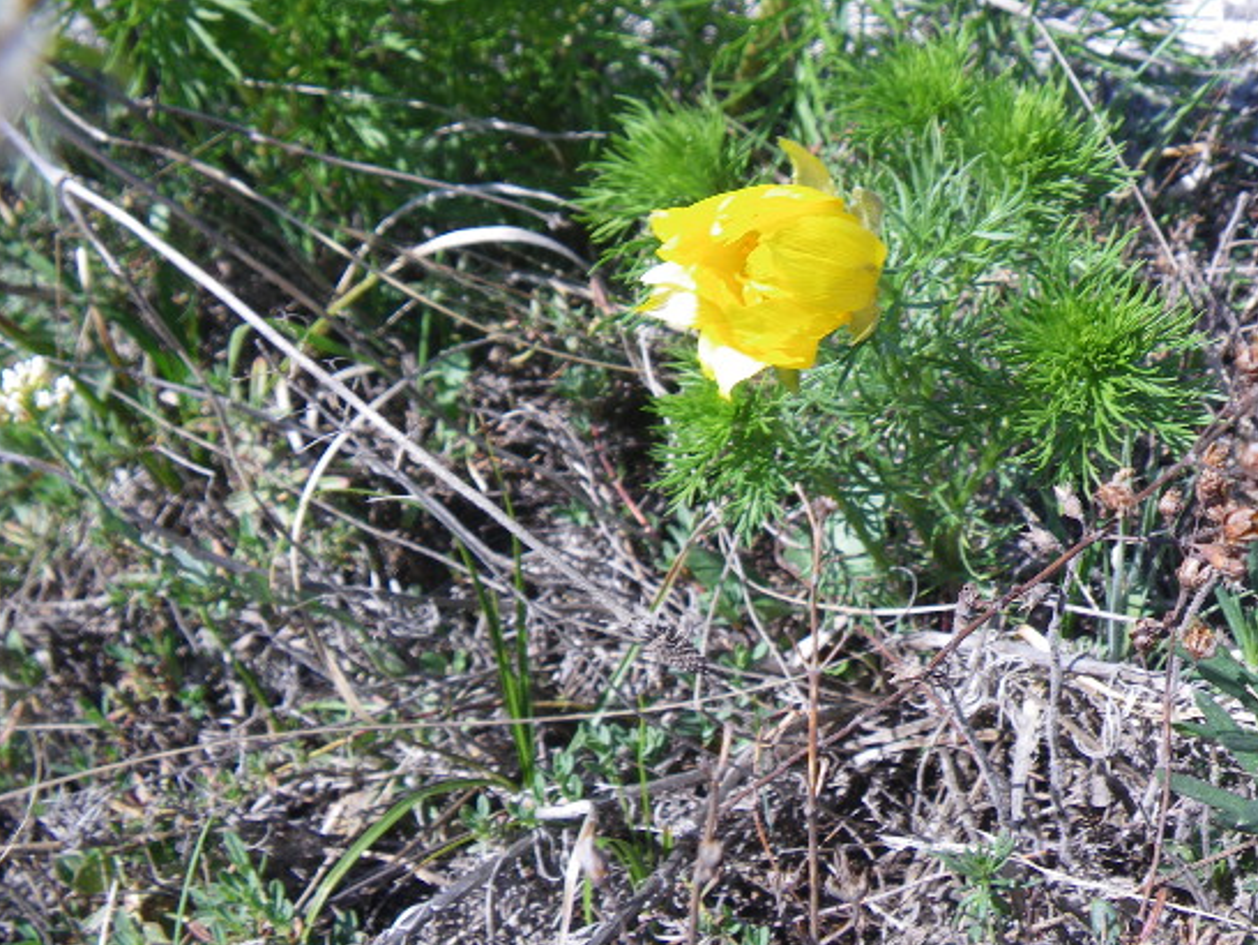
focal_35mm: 41
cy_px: 390
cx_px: 687
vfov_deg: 35.1
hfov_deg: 45.7
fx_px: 1491
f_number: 4.2
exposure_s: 1/160
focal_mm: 5
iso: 50
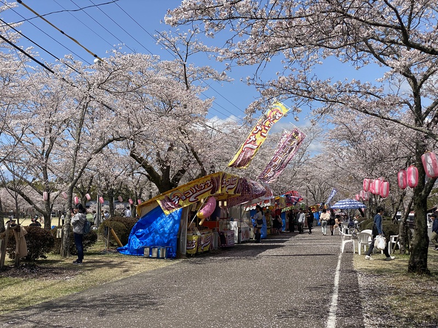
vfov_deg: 28.0
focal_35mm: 52
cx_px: 219
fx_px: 658
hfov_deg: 36.8
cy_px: 164
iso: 20
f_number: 2
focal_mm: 6
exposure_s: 1/1776
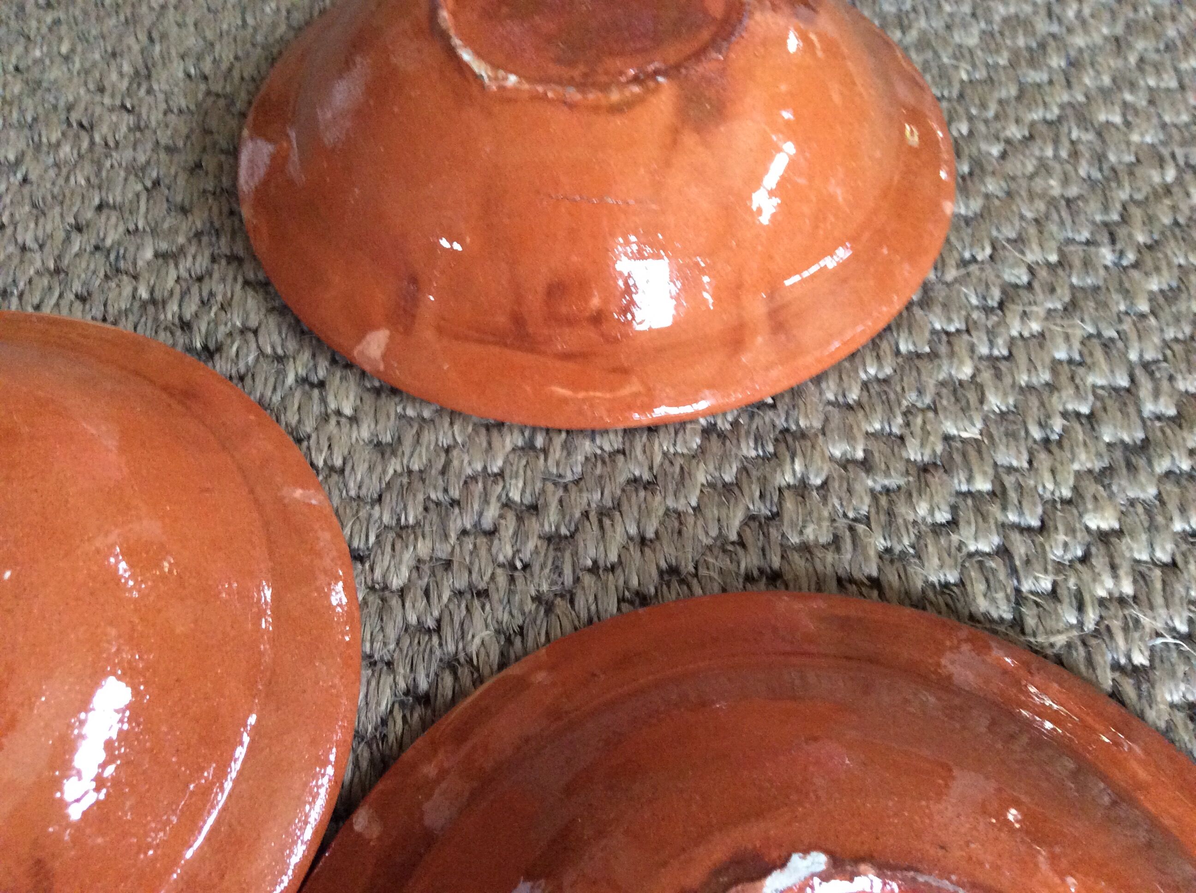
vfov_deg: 44.1
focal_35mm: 32
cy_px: 446
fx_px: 1104
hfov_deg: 56.9
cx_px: 598
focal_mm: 3.3
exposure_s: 1/20
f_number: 2.4
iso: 320
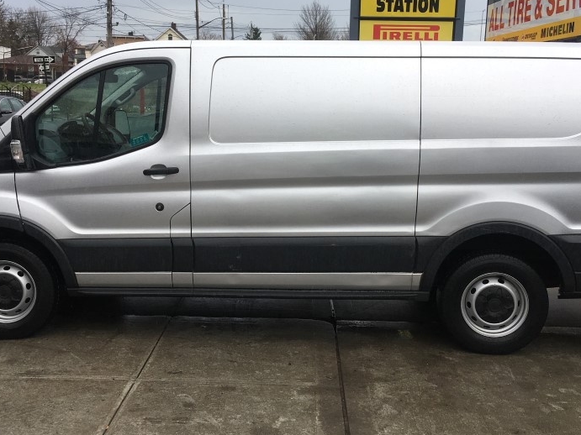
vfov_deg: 33.6
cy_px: 197
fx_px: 722
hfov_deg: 43.9
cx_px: 283
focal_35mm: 43
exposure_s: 1/331
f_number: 2.2
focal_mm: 4.15
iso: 25
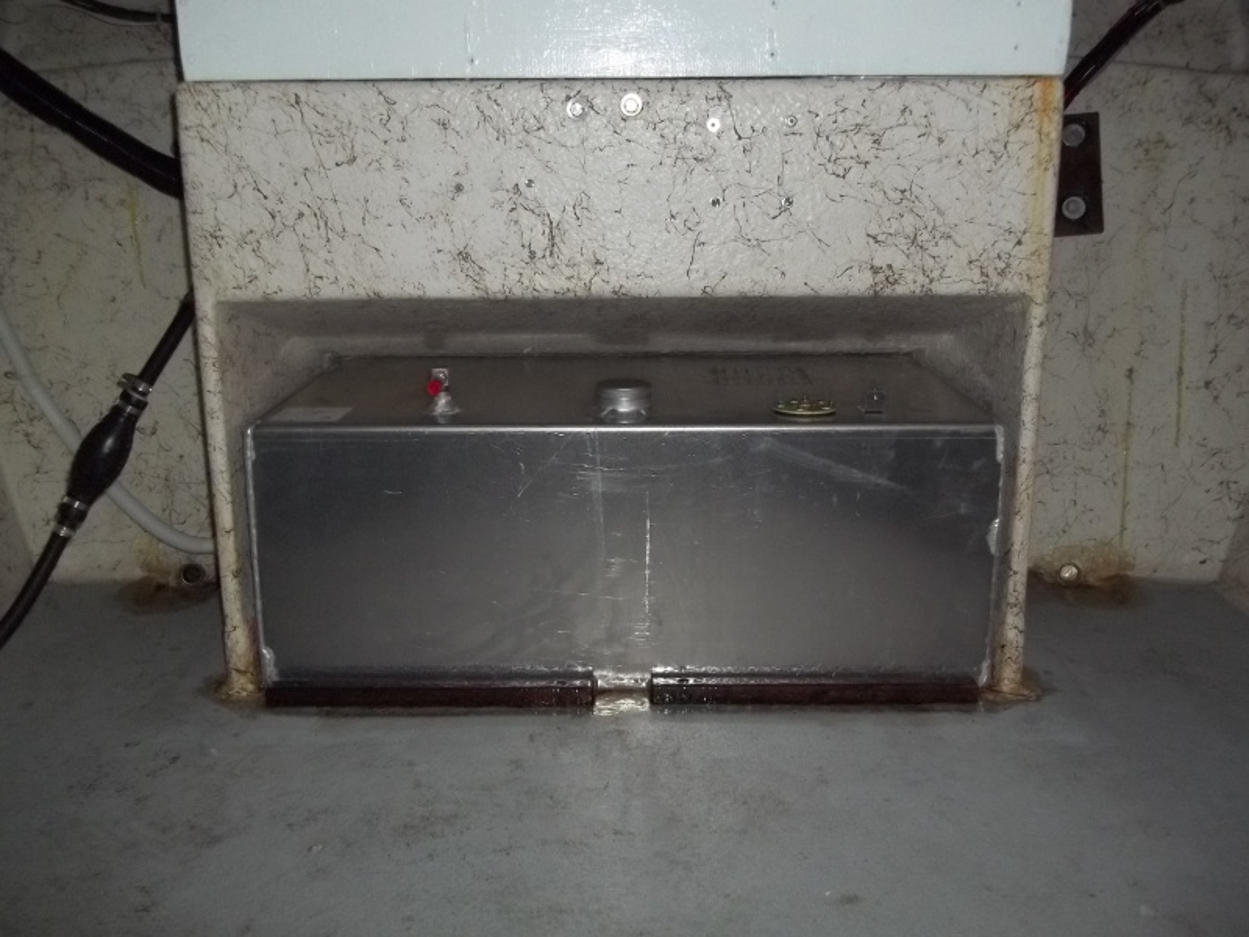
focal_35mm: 32
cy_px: 468
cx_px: 624
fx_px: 1155
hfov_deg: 56.8
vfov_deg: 44.2
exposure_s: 1/30
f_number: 2.9
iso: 250
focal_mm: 5.7
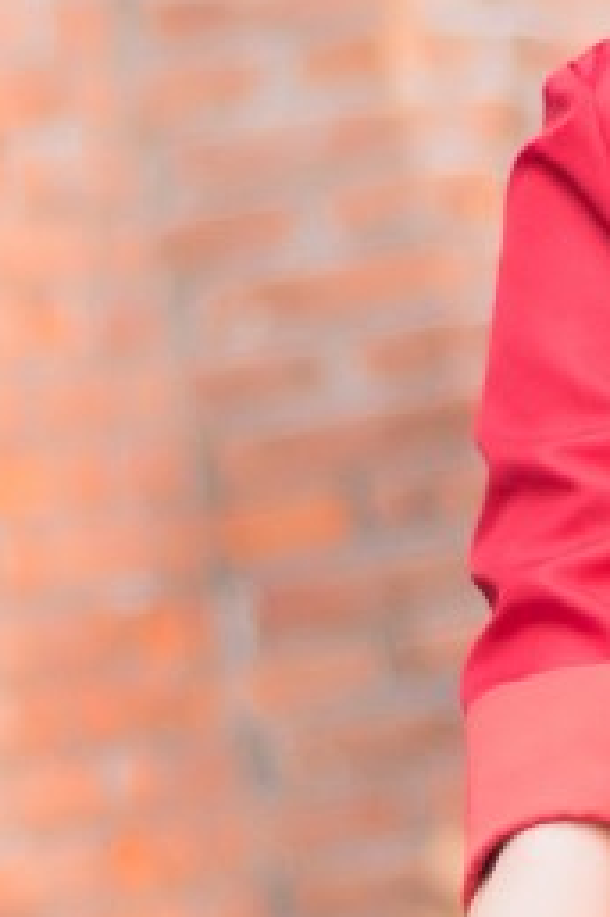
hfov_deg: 3.9
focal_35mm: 350
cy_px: 1053
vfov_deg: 5.9
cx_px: 967
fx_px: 8907
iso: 200
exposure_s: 1/1600
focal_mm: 50
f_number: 2
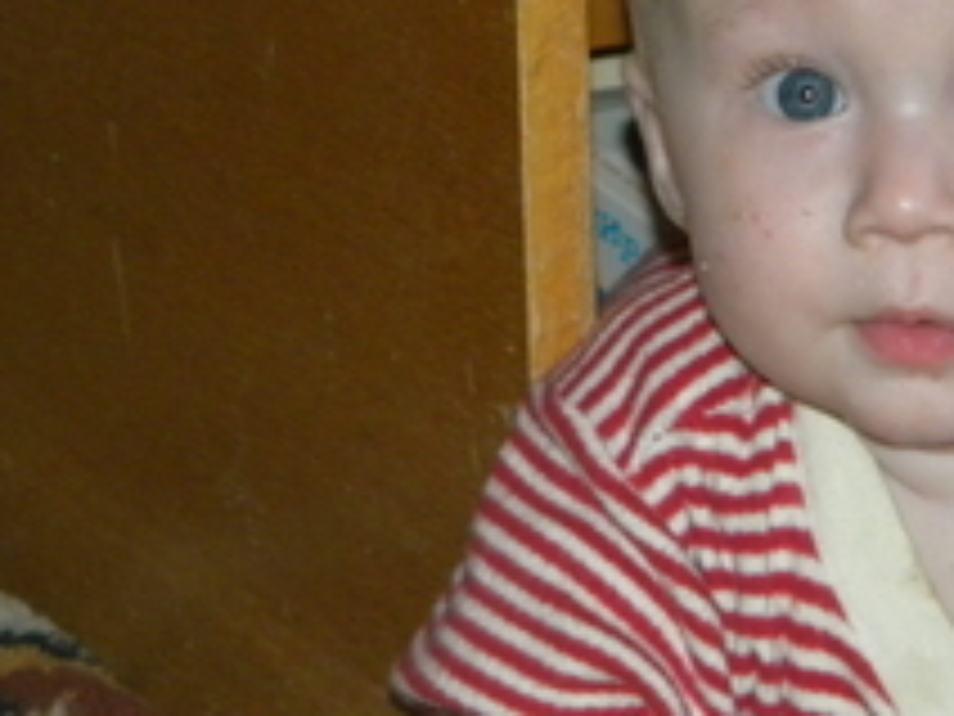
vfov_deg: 4.7
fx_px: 8654
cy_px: 293
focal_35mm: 314
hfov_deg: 6.3
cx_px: 914
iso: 400
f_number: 5
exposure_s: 1/30
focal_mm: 26.8
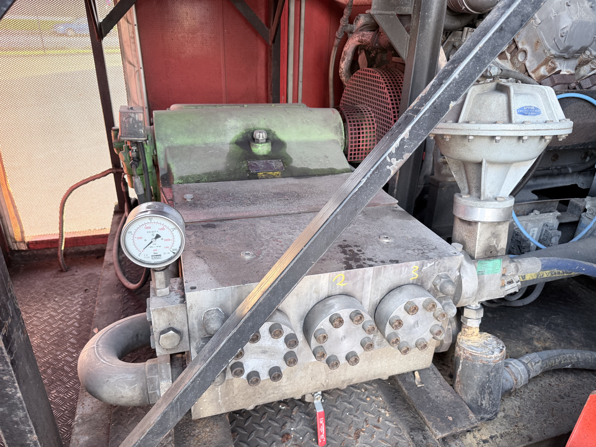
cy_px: 224
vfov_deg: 56.8
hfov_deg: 71.6
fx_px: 413
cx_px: 298
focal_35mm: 24
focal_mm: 6.76
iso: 200
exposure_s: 1/81
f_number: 1.78
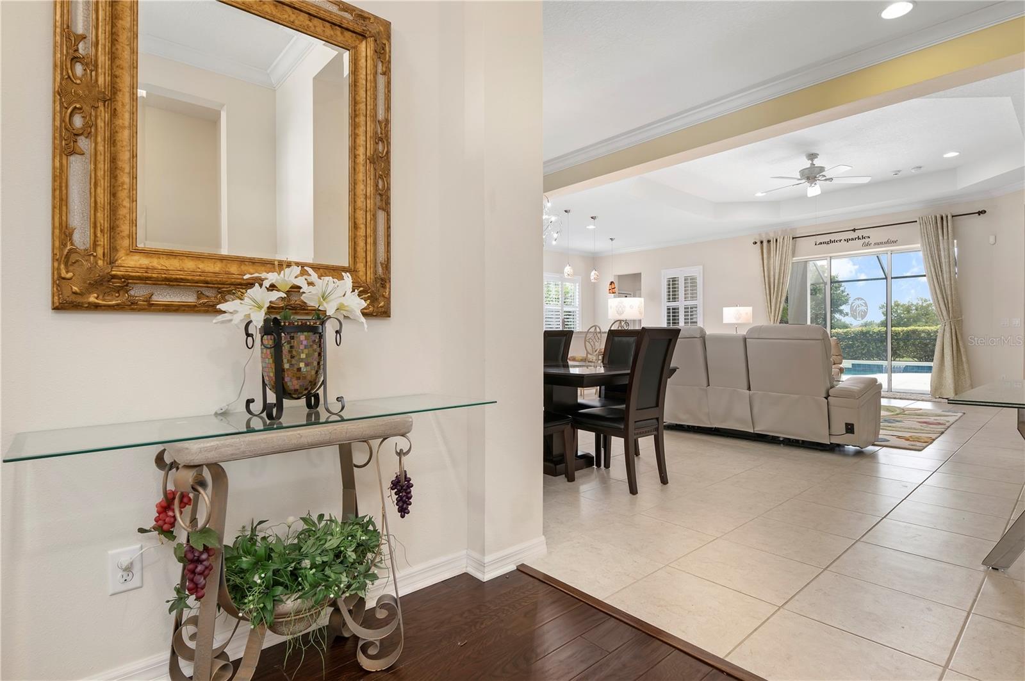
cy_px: 340
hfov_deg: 90.1
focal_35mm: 18
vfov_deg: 67.3
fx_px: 512
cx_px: 512
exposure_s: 1/5
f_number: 9
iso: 400
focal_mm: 18
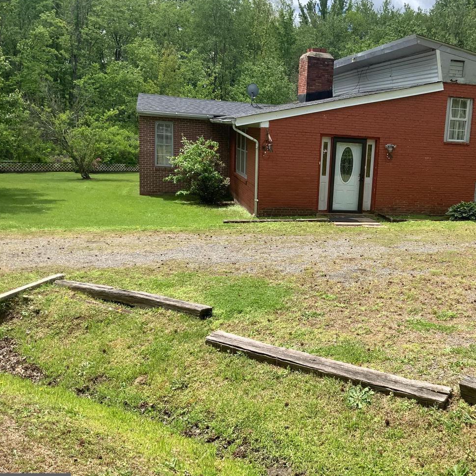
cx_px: 338
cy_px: 237
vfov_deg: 43.9
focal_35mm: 38
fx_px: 591
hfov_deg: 42.9
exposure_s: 1/1098
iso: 16
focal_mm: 3
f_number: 1.8
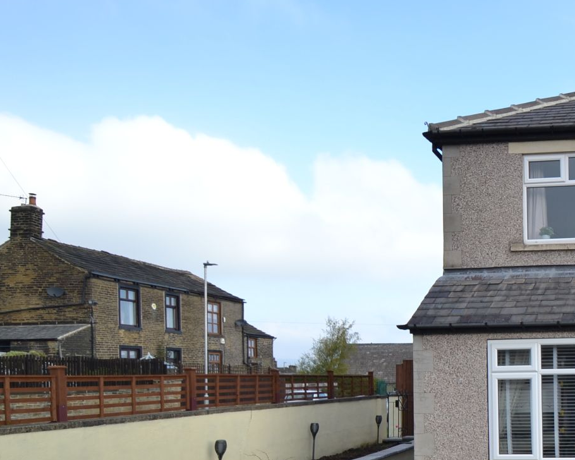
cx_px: 644
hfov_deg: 38.8
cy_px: 365
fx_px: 647
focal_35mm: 38
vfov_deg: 37.8
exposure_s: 1/160
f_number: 6.3
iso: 100
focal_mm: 12
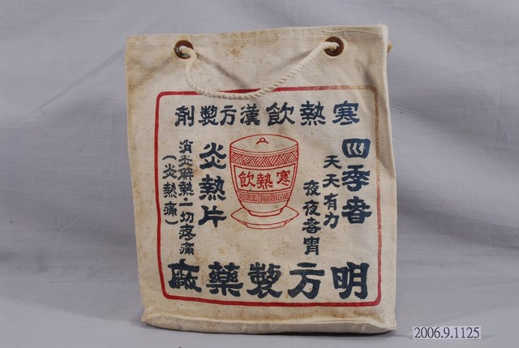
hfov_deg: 42.3
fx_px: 671
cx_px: 260
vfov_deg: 29.0
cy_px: 174
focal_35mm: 46
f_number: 18
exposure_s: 1/60
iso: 100
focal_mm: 31
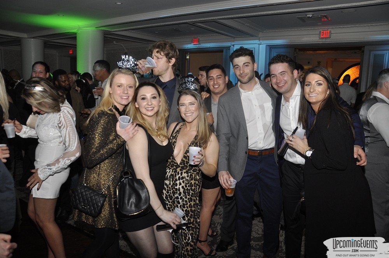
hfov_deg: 67.4
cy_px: 129
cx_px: 194
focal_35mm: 27
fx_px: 291
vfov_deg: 47.8
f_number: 5
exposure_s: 1/60
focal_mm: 18
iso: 400
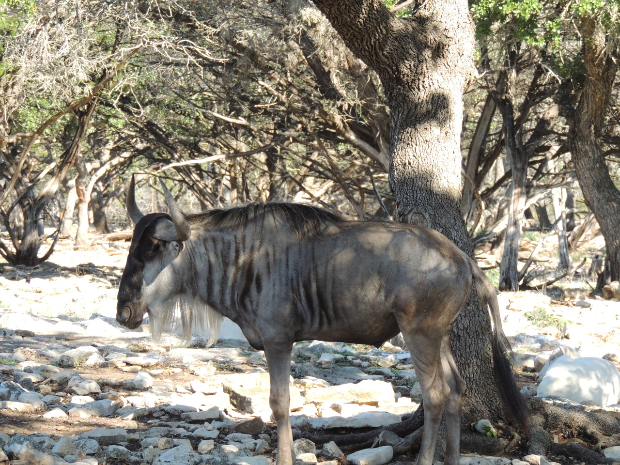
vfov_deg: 8.0
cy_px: 232
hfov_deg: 10.7
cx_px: 310
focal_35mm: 185
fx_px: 3313
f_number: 4.6
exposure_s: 1/125
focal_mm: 33
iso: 140
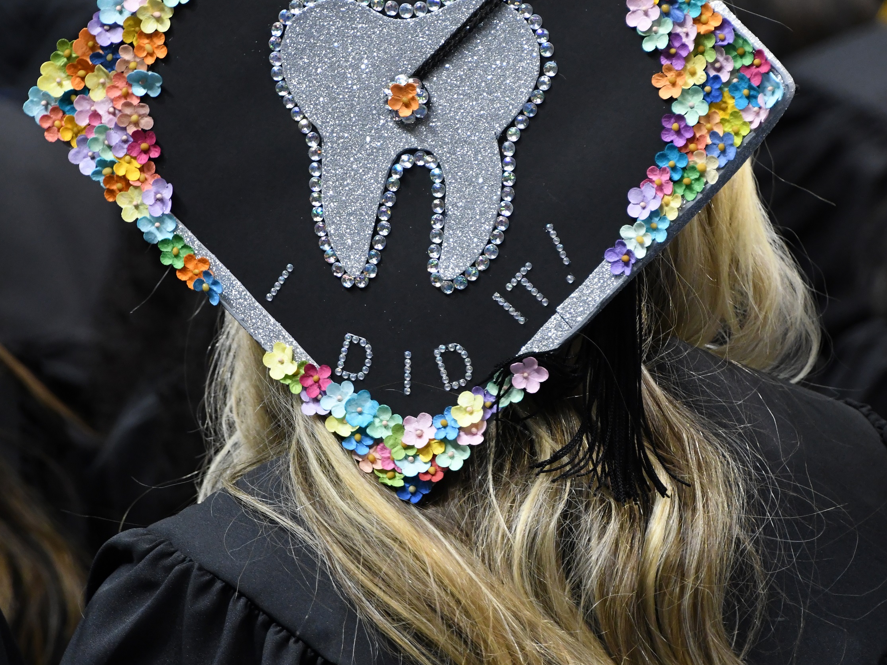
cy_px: 322
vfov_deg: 4.4
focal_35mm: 336
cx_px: 444
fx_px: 8603
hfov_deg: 5.9
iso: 2500
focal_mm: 155
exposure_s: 1/125
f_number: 6
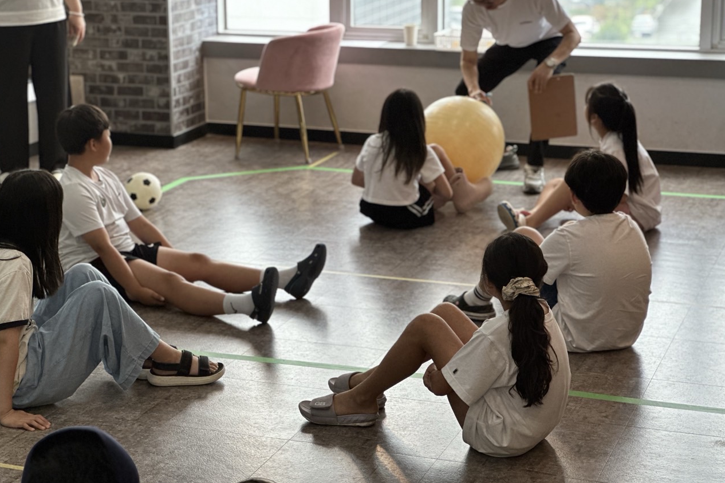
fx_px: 1631
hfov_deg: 25.1
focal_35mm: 81
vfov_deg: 16.9
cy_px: 222
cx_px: 360
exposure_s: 1/40
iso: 125
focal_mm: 9
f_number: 2.8
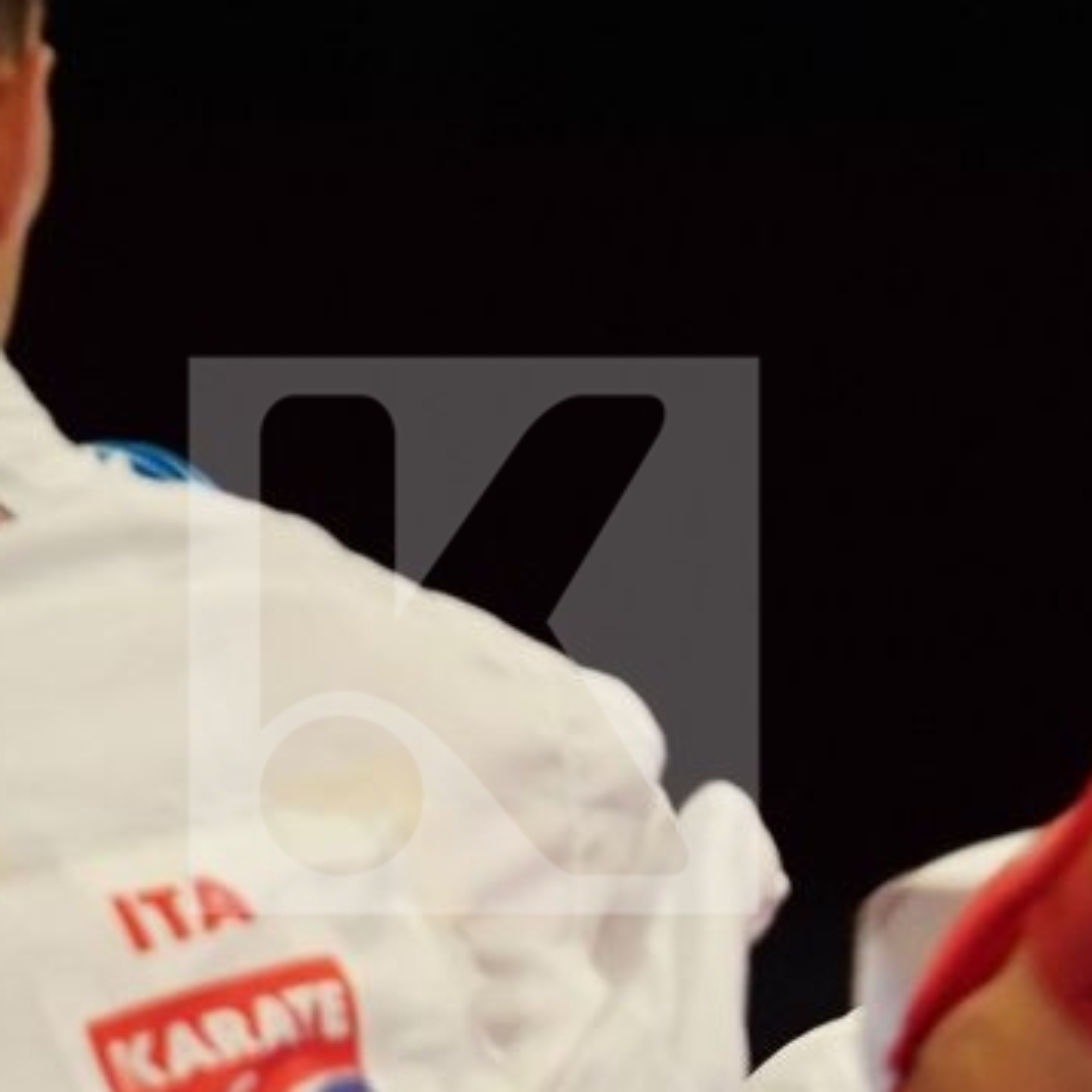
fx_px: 45826
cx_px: 1511
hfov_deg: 1.4
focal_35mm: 1284
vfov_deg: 1.4
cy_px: 636
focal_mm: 200
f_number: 2.8
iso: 1600
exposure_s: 1/1000
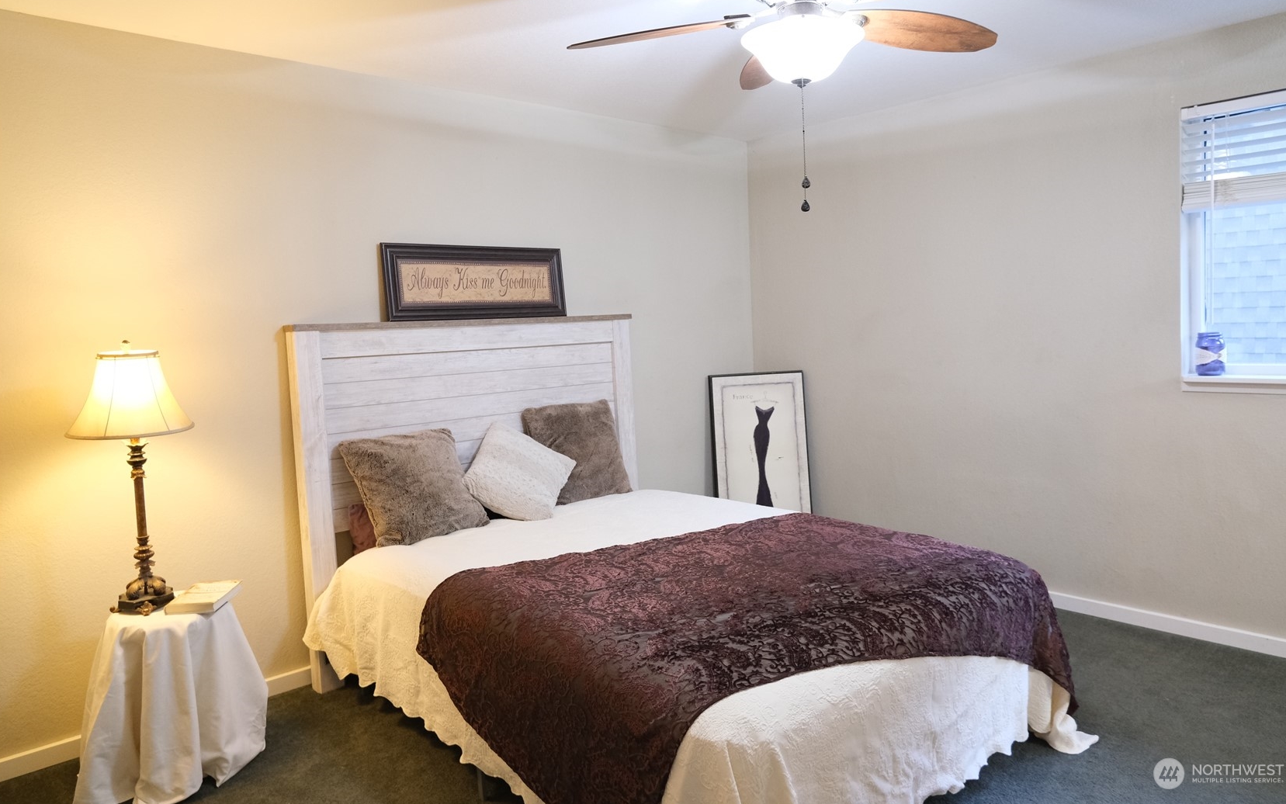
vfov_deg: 51.0
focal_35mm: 24
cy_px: 371
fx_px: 841
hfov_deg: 74.8
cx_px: 648
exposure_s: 1/30
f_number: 3.5
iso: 2000
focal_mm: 15
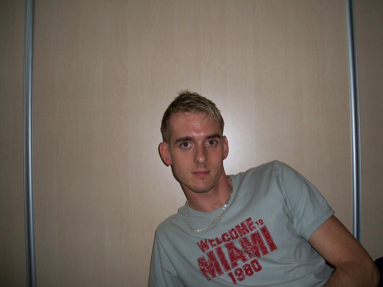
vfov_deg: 40.7
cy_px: 144
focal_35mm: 35
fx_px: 387
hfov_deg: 52.6
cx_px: 192
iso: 80
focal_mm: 6.3
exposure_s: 1/30
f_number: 3.1
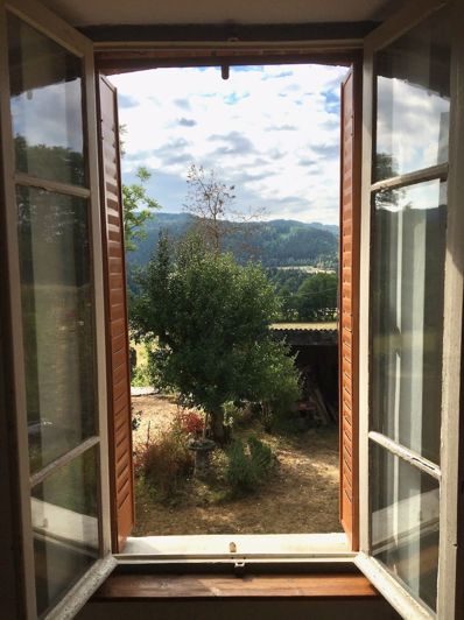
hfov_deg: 48.2
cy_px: 310
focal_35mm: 29
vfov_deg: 61.7
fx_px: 519
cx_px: 232
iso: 25
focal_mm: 4.15
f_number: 2.2
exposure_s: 1/1672
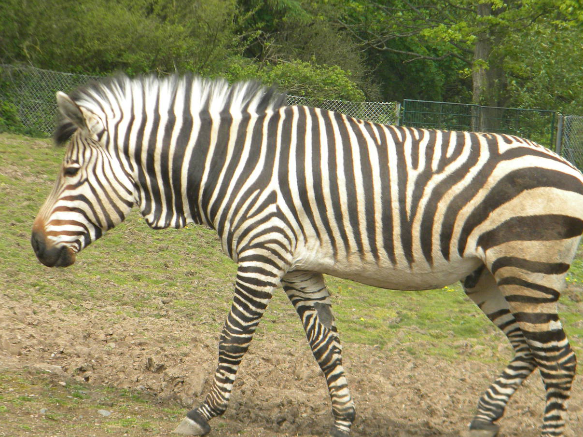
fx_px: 3301
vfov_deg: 7.6
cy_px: 222
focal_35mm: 196
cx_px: 294
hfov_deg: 10.1
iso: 186
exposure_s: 1/500
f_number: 5
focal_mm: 26.8
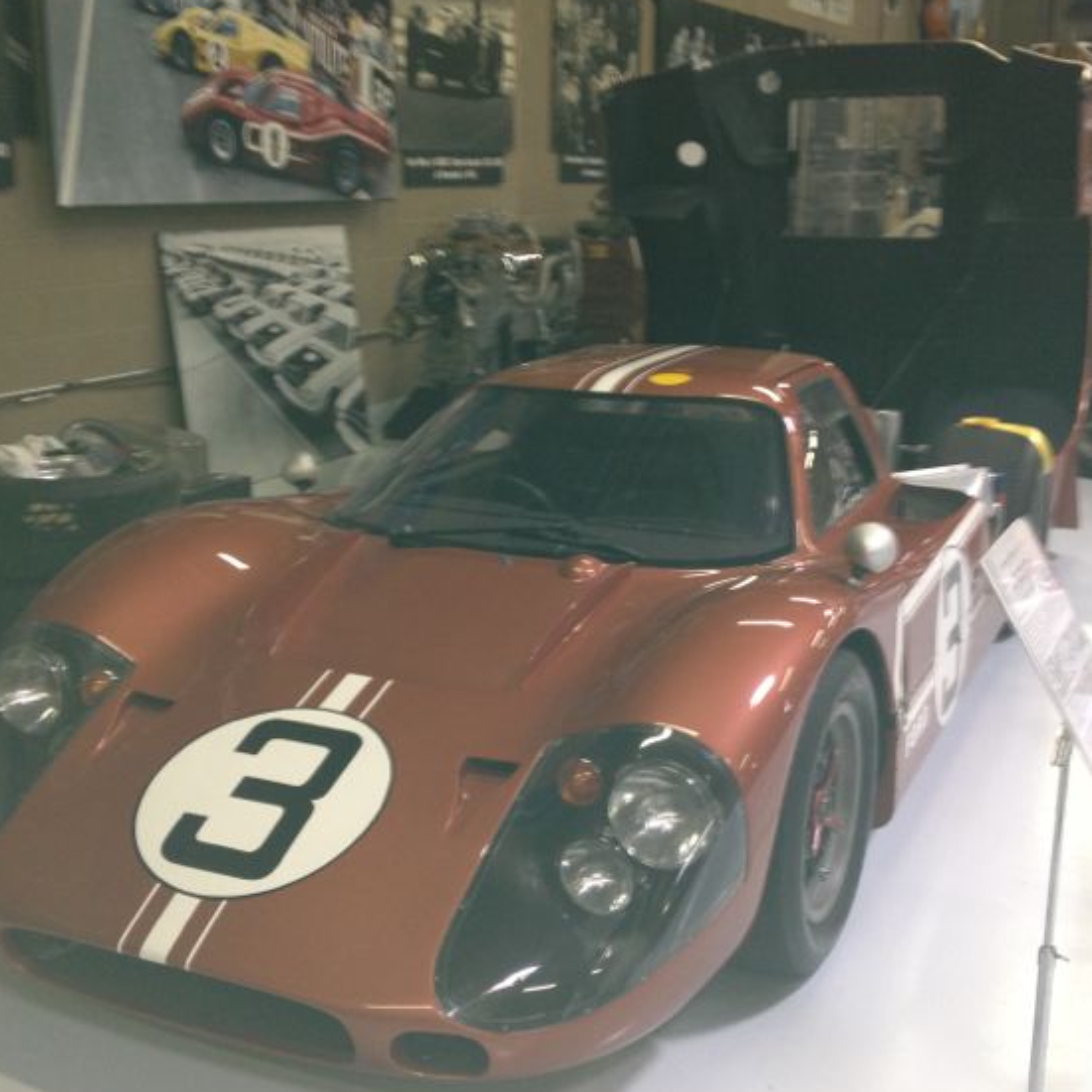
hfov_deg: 37.5
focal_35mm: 45
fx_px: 1606
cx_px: 530
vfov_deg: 37.5
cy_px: 572
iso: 100
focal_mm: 4.28
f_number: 2.4
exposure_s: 1/20
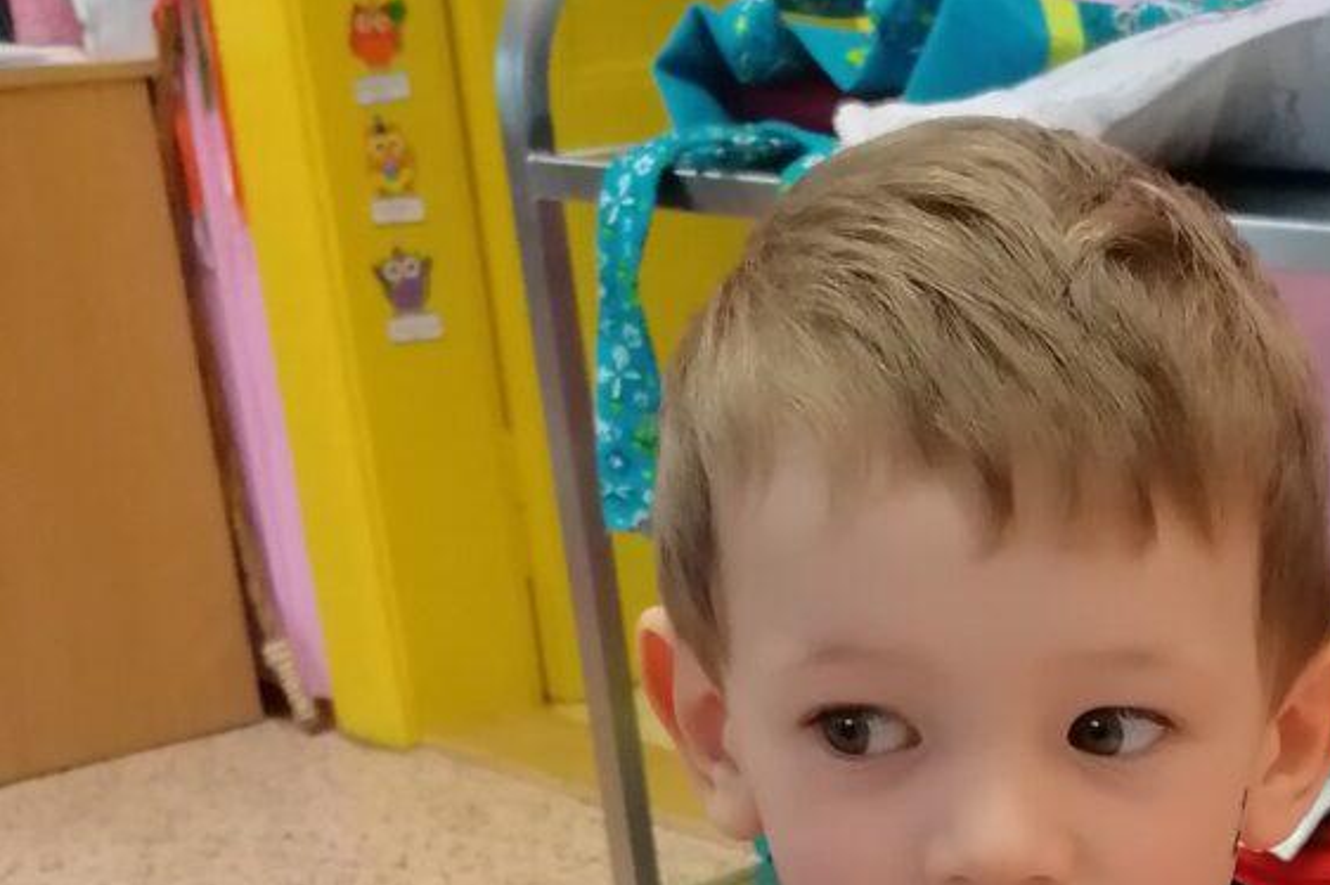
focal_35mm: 80
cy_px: 1131
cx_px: 1418
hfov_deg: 23.9
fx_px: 2954
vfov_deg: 16.2
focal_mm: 4.75
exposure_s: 1/100
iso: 400
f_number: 1.8
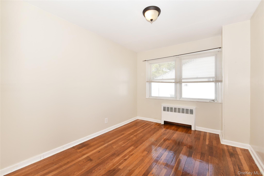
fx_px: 103
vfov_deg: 81.2
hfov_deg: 104.2
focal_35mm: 14
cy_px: 88
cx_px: 132
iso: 1600
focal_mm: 14
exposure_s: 1/160
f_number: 16
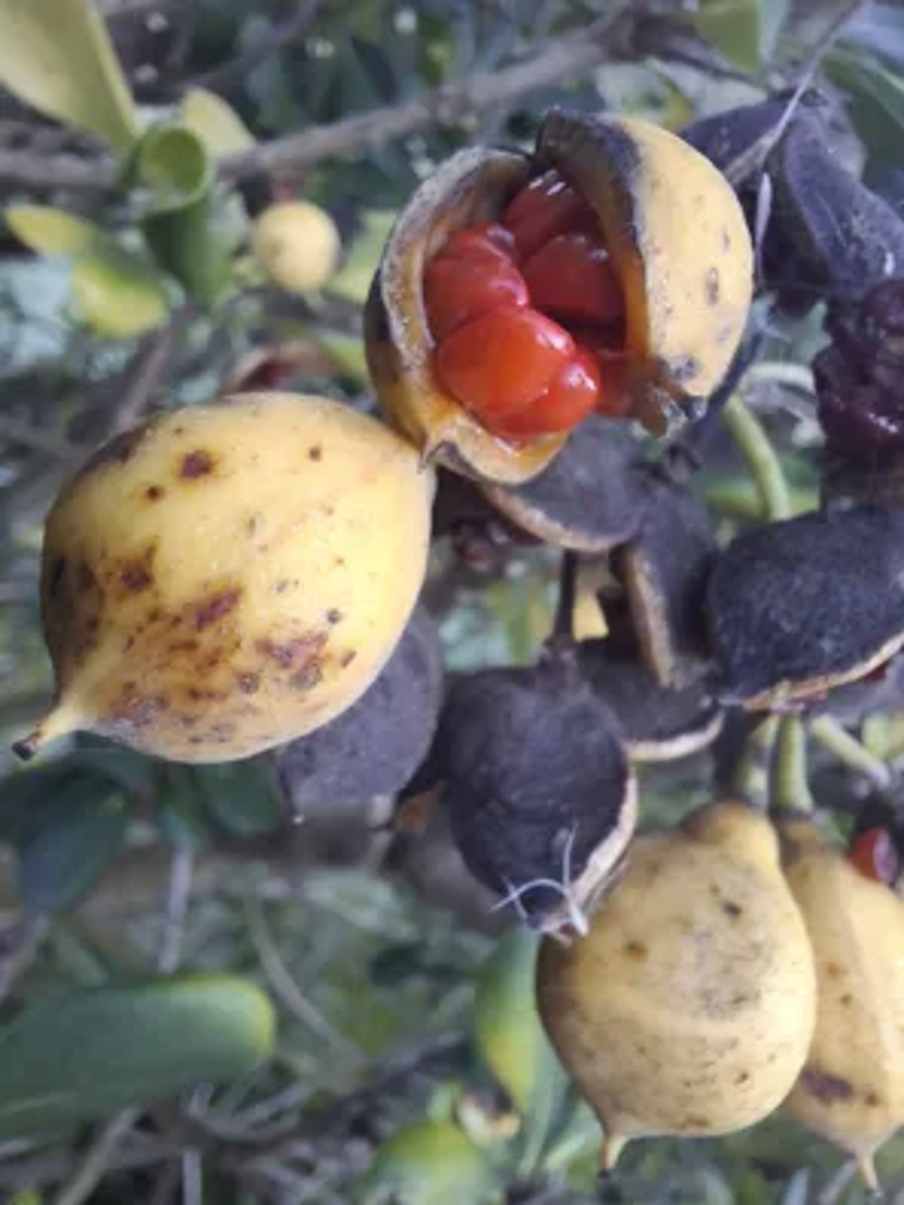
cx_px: 452
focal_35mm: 25
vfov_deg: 69.4
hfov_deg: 54.9
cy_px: 602
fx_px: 871
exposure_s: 1/33
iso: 64
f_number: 2.4
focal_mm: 2.13
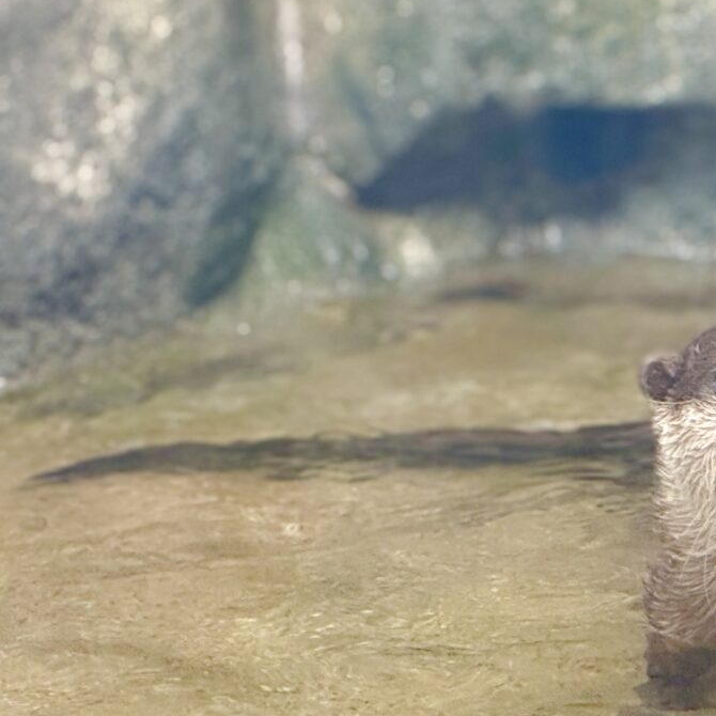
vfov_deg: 9.2
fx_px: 4446
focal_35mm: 190
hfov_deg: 9.2
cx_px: 624
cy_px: 419
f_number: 2.8
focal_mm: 15.66
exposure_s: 1/99
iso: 50
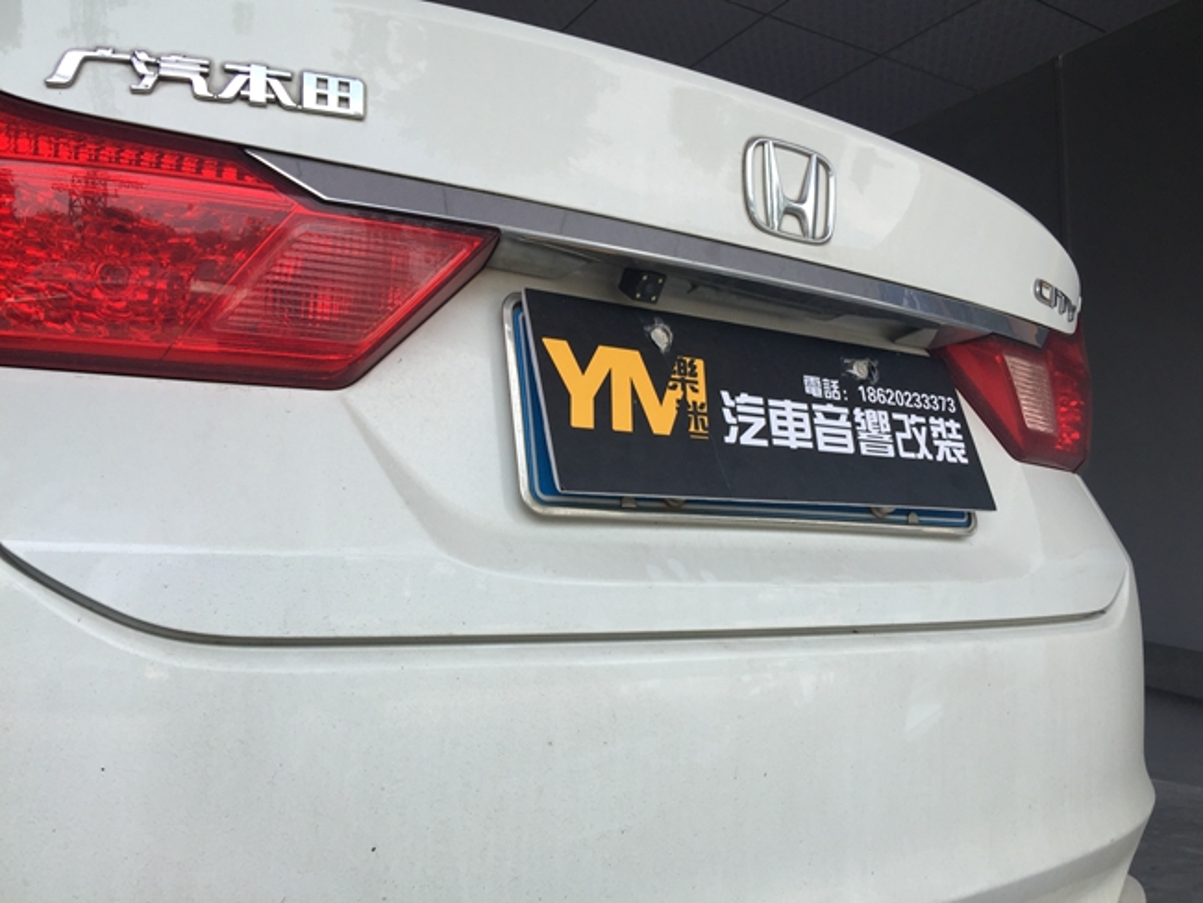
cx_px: 602
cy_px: 452
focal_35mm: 29
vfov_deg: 48.3
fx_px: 1008
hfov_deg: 61.6
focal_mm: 4.15
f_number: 2.2
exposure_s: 1/494
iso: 32
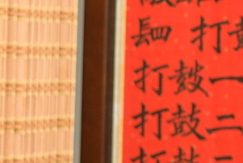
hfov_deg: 6.5
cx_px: 900
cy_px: -29
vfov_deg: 5.2
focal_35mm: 266
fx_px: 1796
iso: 1000
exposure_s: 1/200
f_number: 4.5
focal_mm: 35
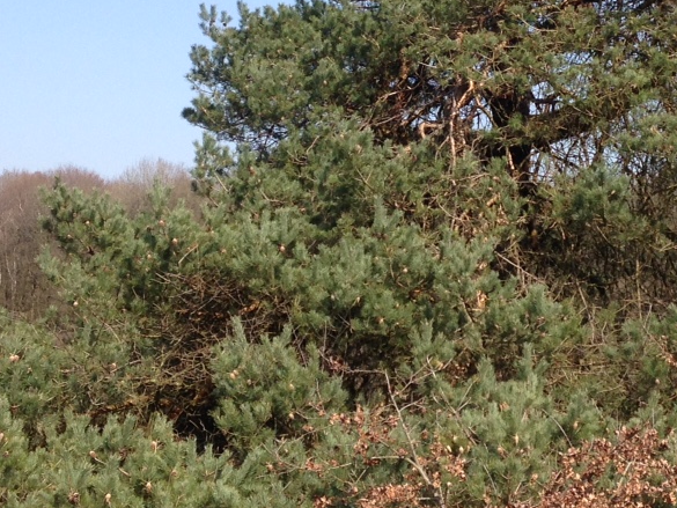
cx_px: 481
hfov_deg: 21.2
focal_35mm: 92
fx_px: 1800
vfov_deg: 15.9
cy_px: 73
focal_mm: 4.12
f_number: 2.4
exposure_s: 1/1106
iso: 50
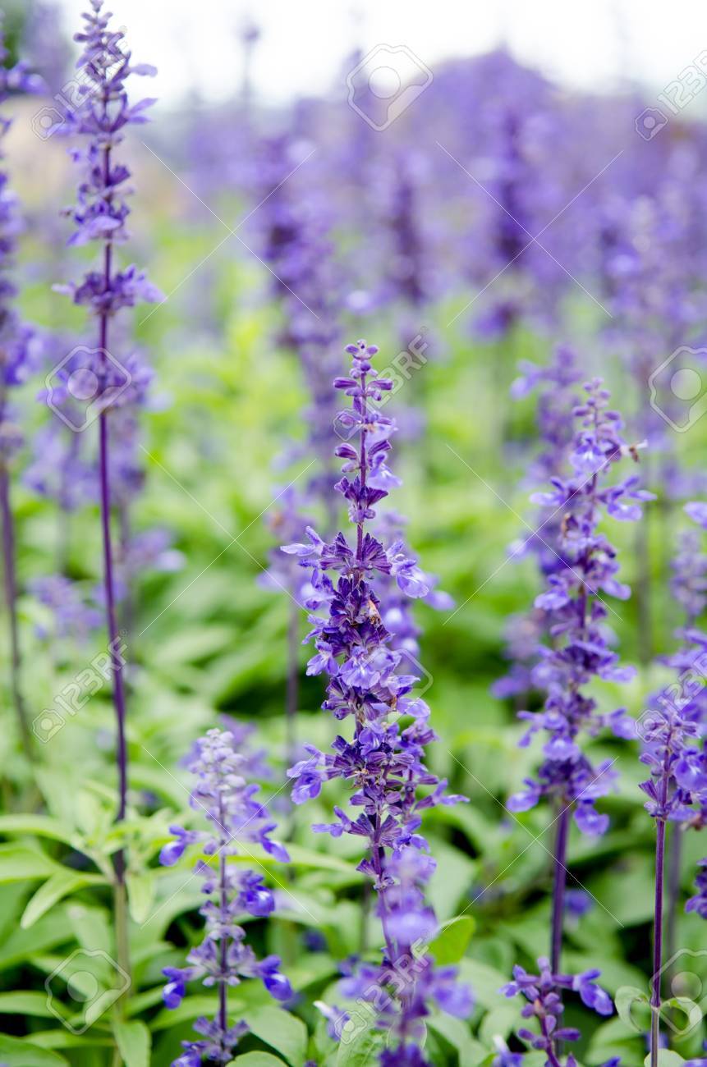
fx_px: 1775
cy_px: 534
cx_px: 354
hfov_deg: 22.5
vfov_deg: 33.5
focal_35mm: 60
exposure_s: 1/500
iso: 125
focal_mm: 40
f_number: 2.8
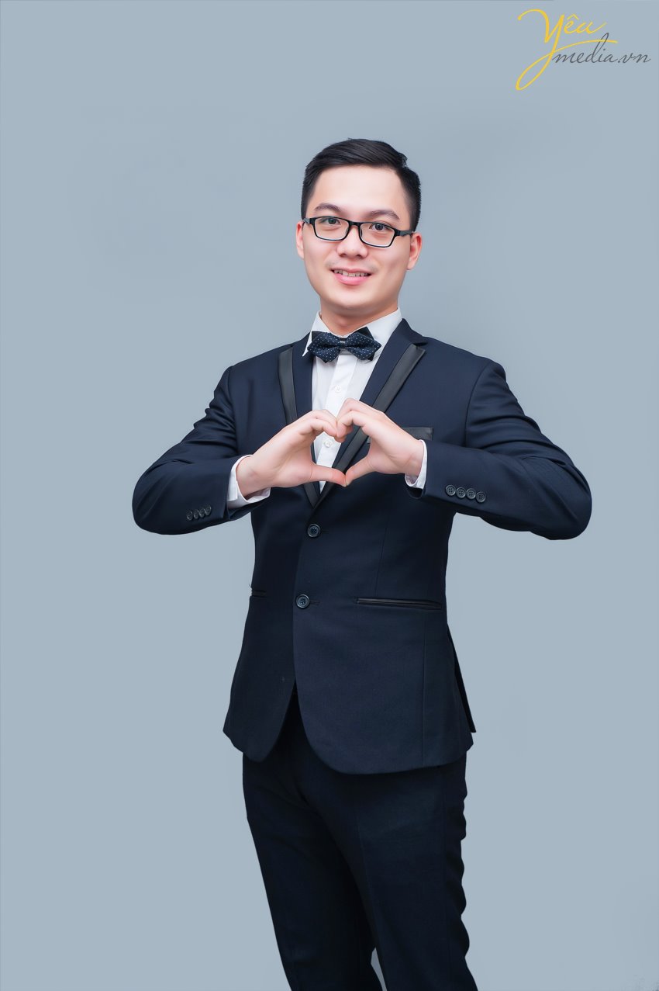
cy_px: 496
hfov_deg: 33.4
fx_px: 1099
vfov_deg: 48.5
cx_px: 330
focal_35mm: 40
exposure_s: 1/125
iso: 200
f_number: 7.1
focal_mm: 40
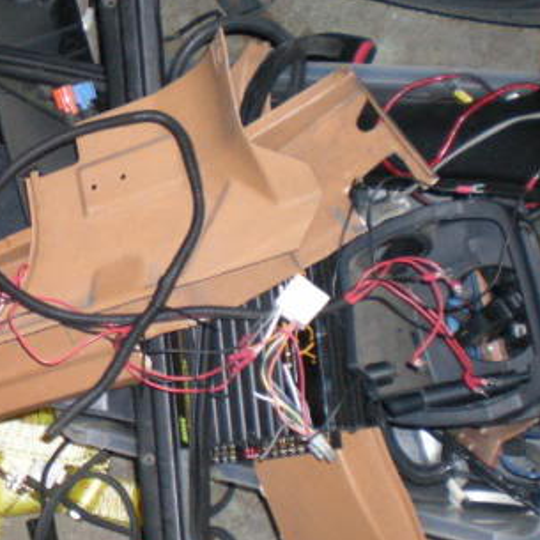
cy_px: 312
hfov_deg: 18.9
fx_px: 1553
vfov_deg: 19.7
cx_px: -69
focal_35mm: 88
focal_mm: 6.3
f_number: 3.1
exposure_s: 1/60
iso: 222
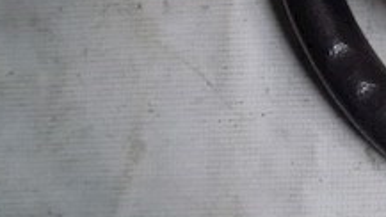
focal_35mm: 74
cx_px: 546
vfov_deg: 14.8
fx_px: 757
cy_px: -137
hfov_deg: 23.9
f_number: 3.1
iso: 400
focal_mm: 4
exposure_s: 1/20
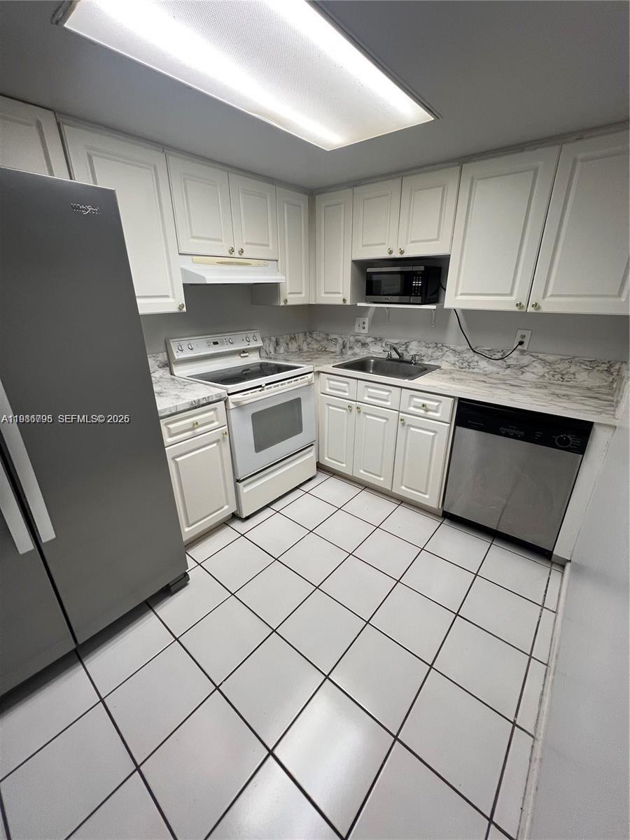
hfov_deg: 89.9
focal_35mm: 13
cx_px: 315
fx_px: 315
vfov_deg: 106.2
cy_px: 420
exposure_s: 1/120
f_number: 1.8
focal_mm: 1.57
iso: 200
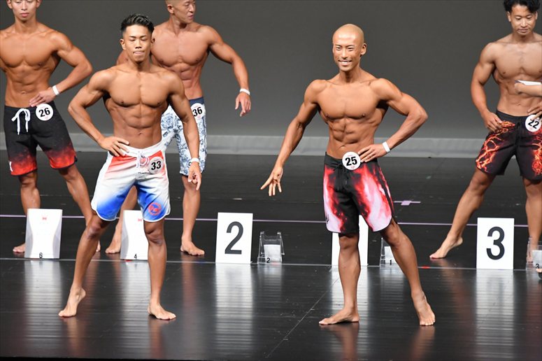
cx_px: 271
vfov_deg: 4.4
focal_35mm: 315
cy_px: 180
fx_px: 4740
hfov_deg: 6.5
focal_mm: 210
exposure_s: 1/400
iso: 4000
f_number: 5.6
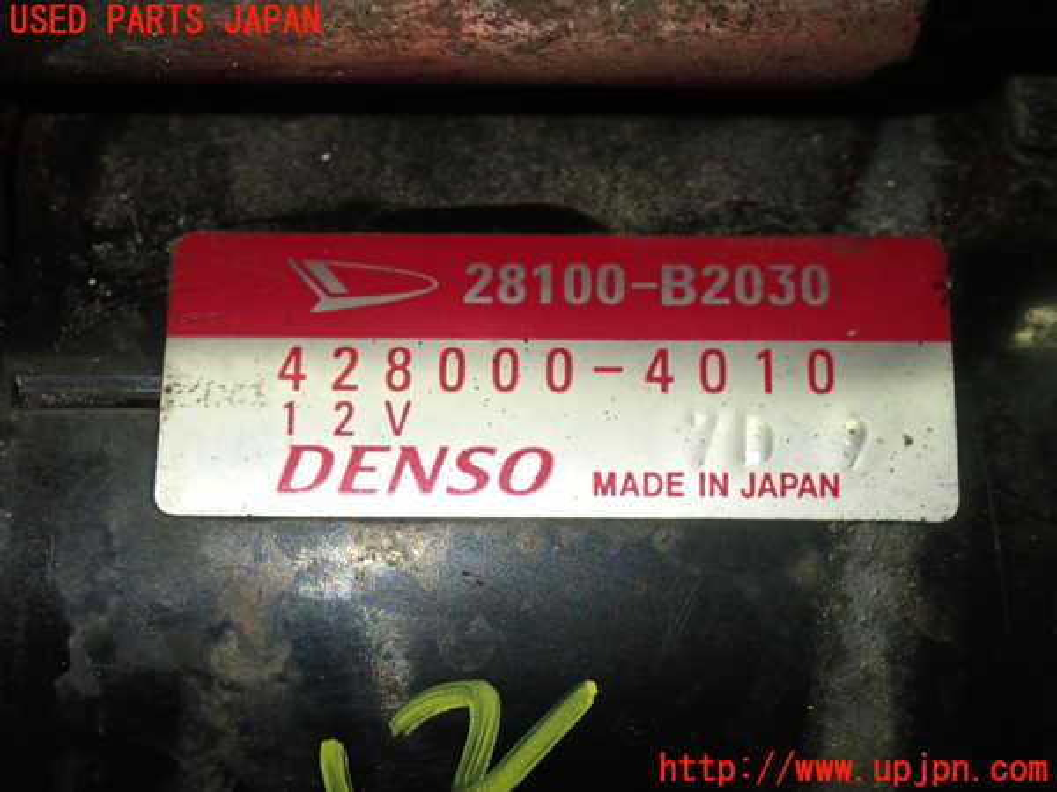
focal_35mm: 77
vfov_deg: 19.1
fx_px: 2351
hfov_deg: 25.3
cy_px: 396
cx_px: 528
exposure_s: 1/80
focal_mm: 13.65
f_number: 4.1
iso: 500
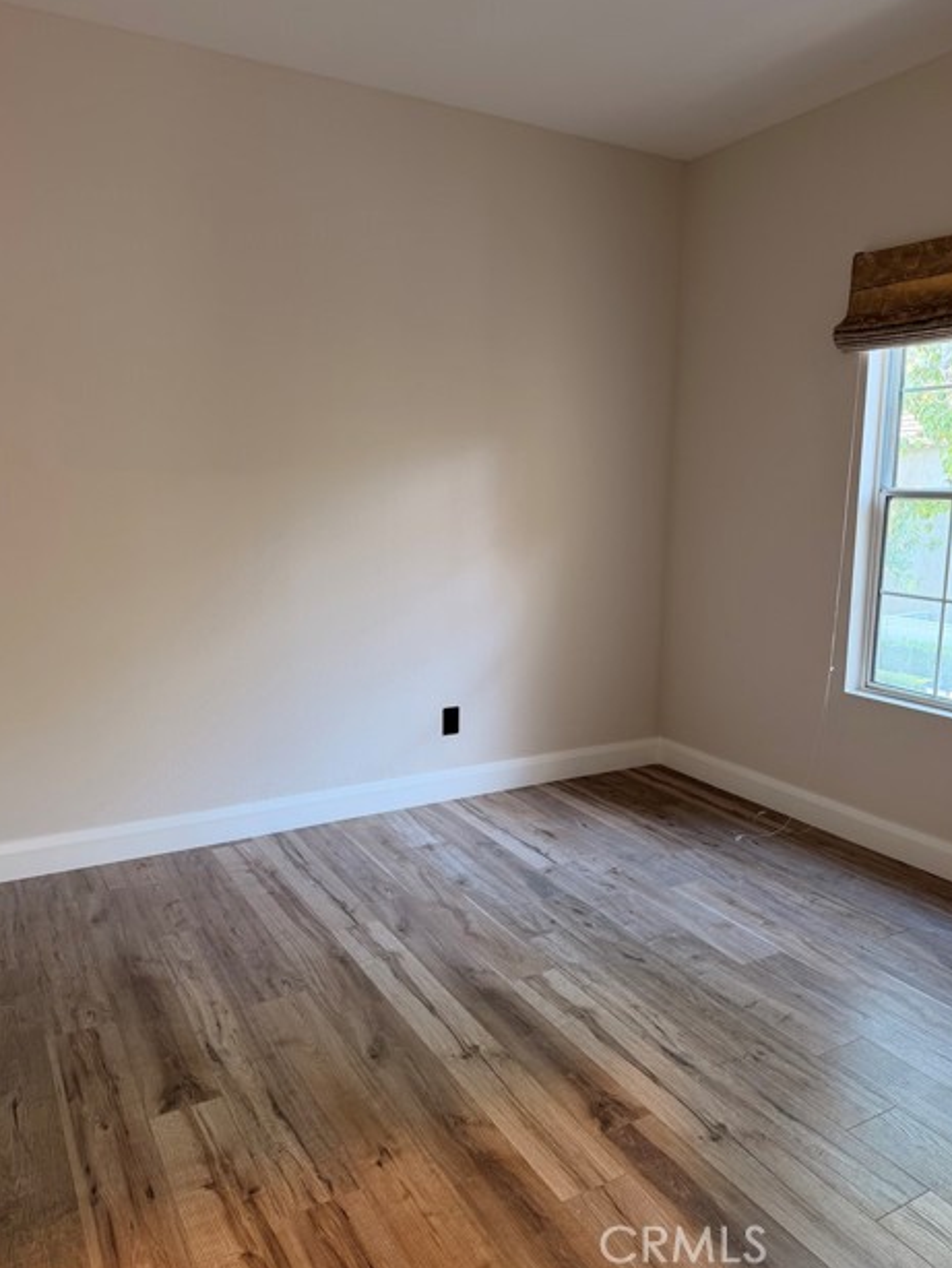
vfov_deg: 69.4
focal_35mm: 25
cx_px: 477
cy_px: 613
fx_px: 916
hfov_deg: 54.9
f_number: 1.78
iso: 125
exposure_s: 1/60
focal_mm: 6.76
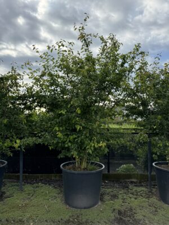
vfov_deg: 71.6
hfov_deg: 56.8
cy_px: 112
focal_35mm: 24
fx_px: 156
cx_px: 84
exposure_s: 1/1767
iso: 80
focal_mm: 6.76
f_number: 1.78
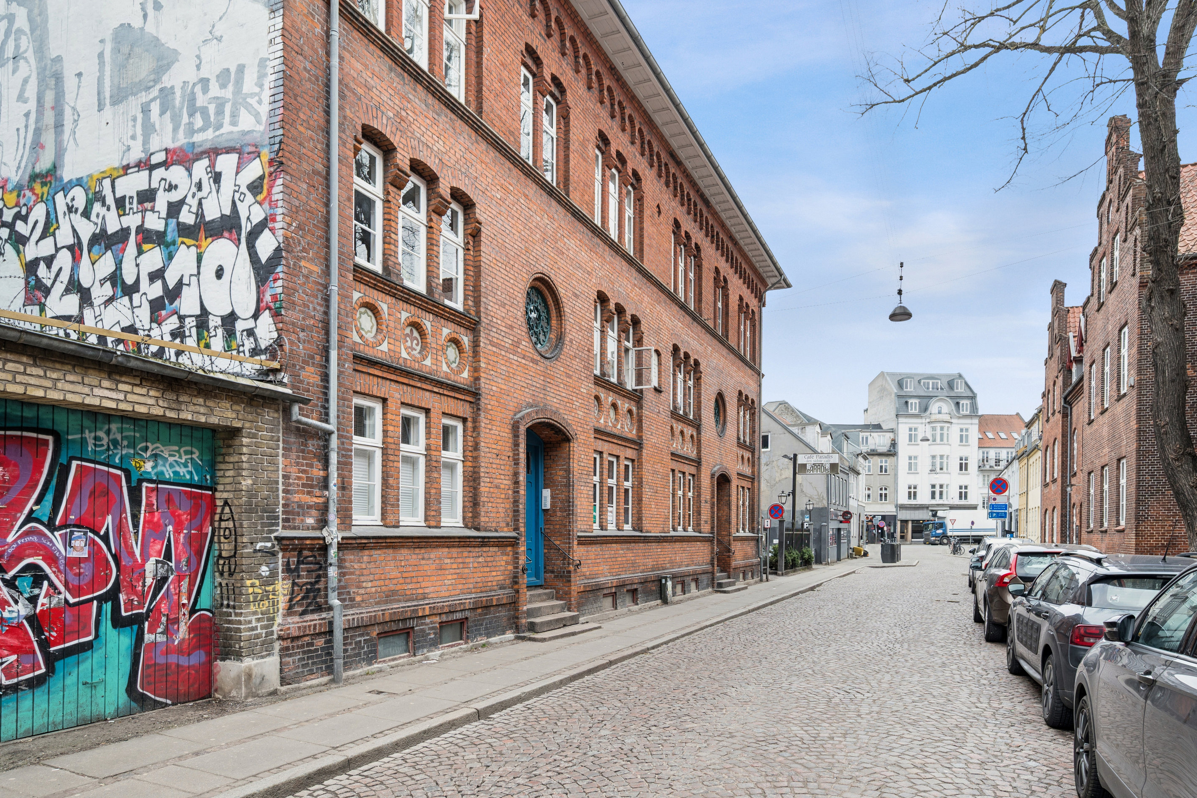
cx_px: 625
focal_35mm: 21
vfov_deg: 60.6
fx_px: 682
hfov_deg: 82.5
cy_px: 383
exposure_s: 1/125
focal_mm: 19.5
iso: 250
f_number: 6.3
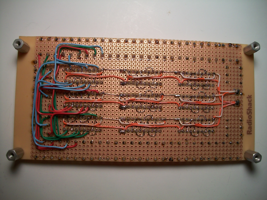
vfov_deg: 44.2
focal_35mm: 32
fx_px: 247
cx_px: 134
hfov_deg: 56.8
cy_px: 100
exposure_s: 1/100
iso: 80
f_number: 2.9
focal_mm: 5.7
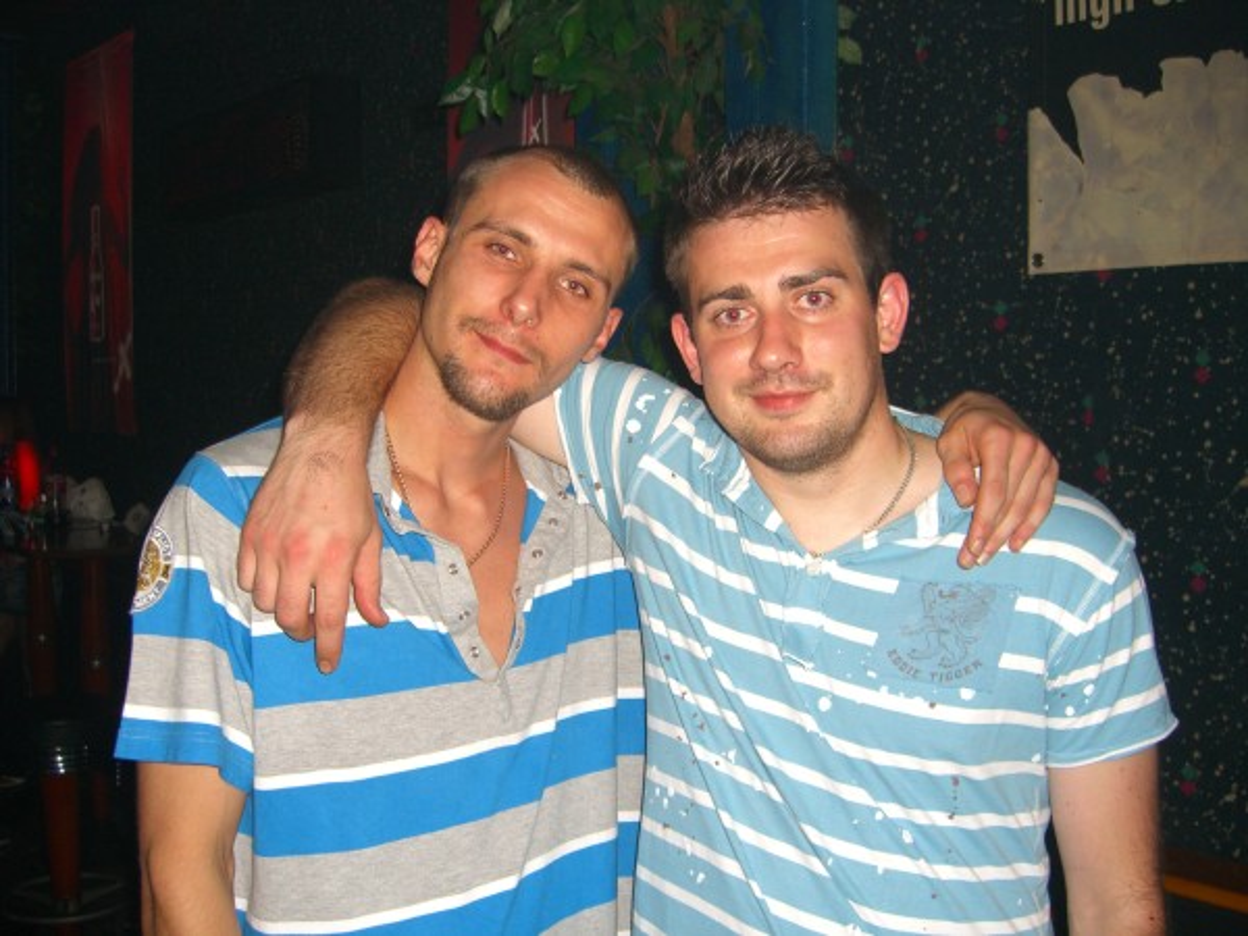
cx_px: 624
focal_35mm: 38
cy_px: 468
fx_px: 1370
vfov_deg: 37.7
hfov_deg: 49.0
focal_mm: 7.9
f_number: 2.8
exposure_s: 1/60
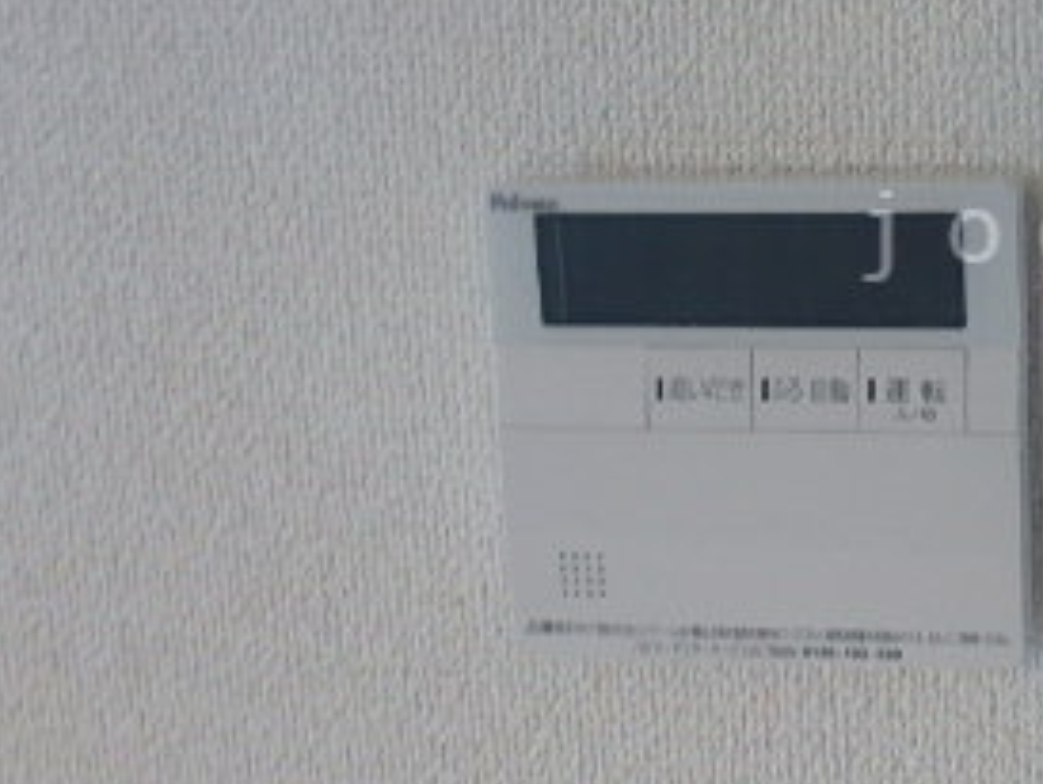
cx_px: 1123
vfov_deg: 29.4
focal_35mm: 49
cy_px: 236
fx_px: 1478
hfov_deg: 34.1
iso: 200
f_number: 3.5
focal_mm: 3.7
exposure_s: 1/40
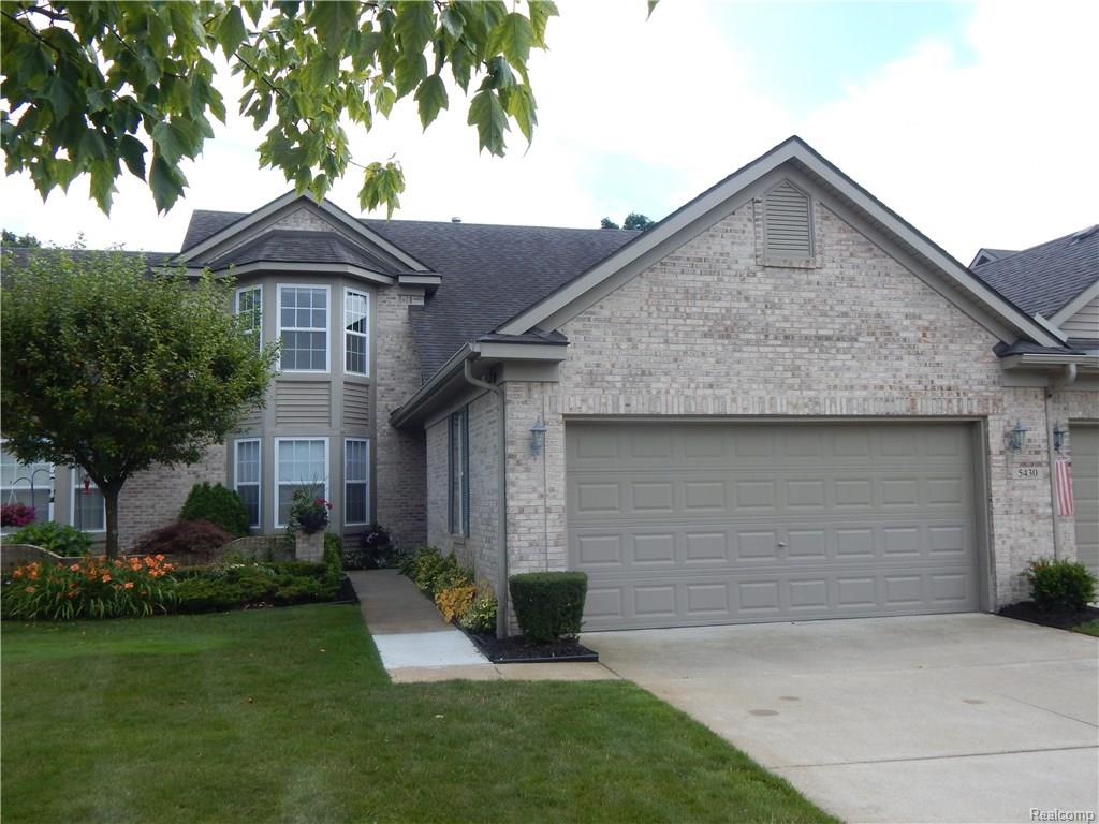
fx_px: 984
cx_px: 550
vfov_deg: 45.4
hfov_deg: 58.4
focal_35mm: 31
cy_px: 412
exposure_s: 1/1250
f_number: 3.2
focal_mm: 5.6
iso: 125
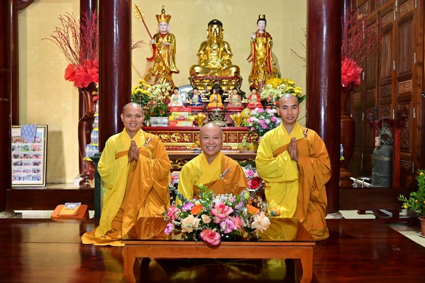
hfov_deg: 54.5
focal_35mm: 35
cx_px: 212
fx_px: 413
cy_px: 142
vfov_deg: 37.8
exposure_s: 1/100
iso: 3200
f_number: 4.5
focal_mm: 35
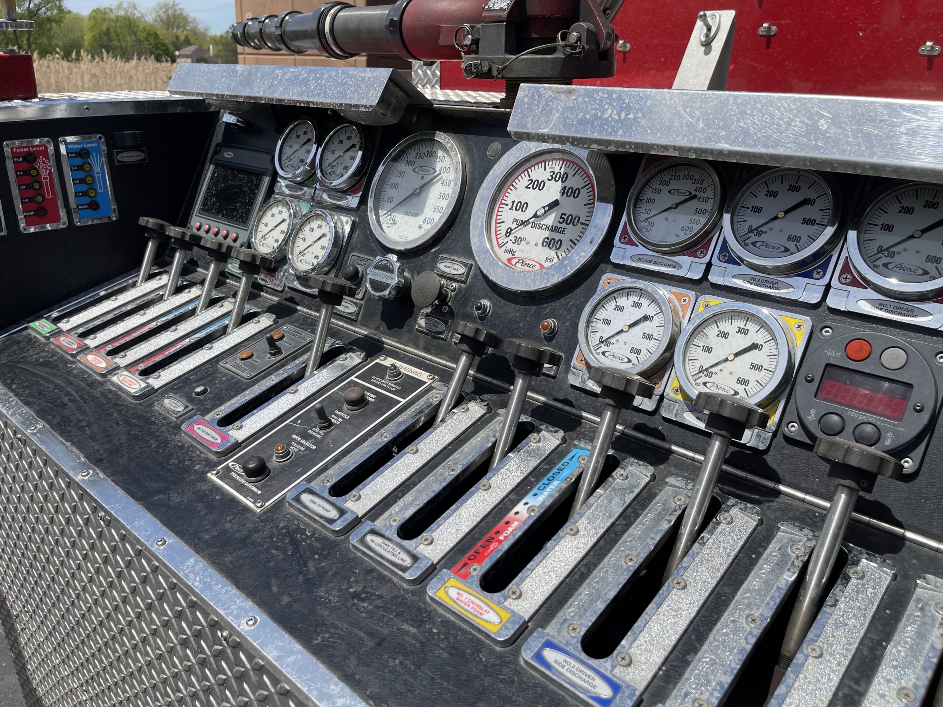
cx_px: 472
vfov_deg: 53.1
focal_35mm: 26
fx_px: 708
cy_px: 354
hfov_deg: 67.3
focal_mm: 5.1
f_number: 1.6
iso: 32
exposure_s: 1/3788
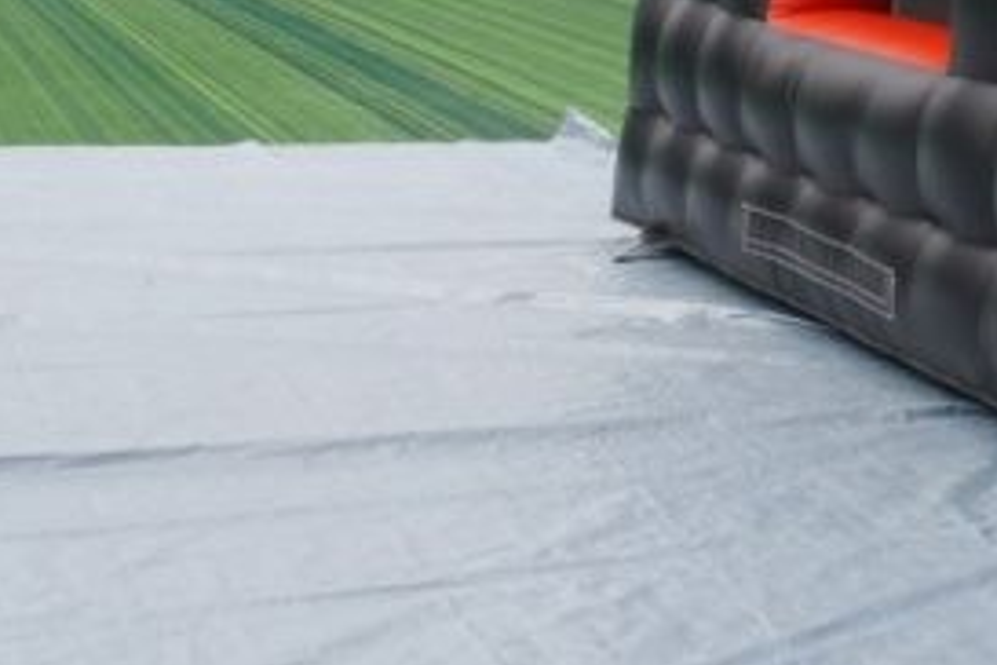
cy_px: -309
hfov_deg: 20.2
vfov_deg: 14.3
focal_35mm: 90
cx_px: 1384
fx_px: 2492
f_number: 8
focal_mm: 16
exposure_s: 1/200
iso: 100
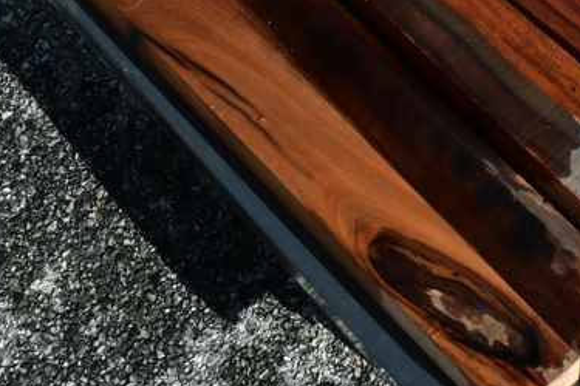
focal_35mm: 82
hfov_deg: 24.0
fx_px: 1321
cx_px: 543
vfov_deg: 16.3
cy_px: -8
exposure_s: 1/200
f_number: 22
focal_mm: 18
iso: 2000
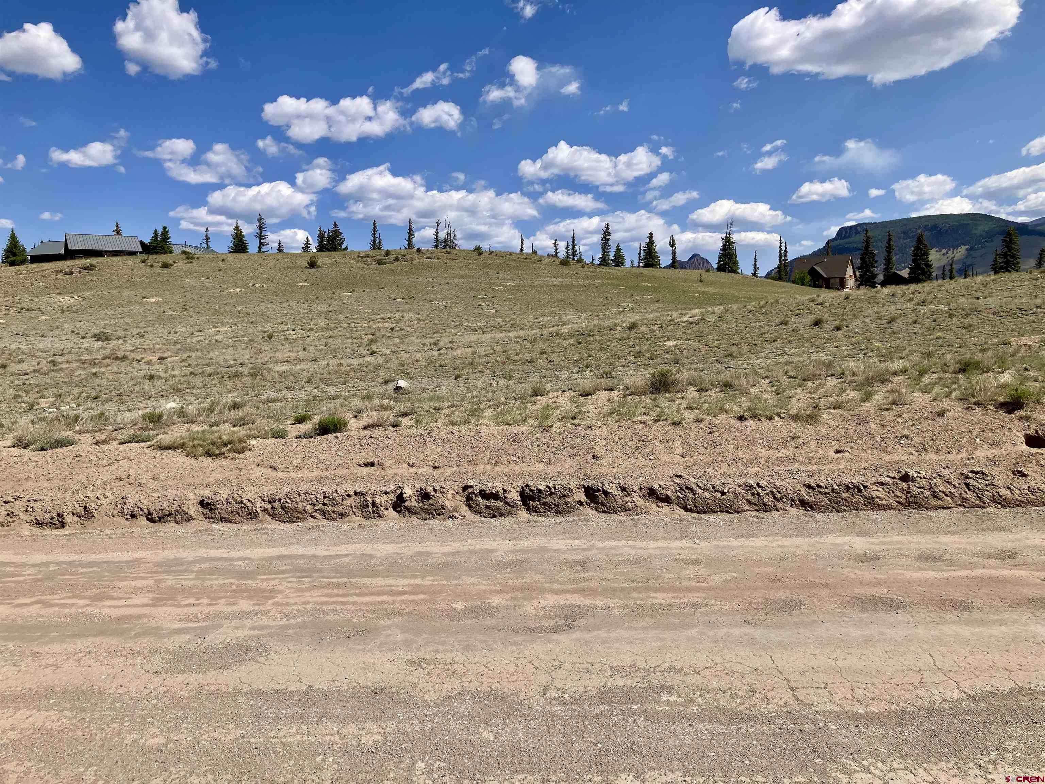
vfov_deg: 49.7
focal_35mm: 28
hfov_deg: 63.4
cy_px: 392
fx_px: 845
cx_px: 522
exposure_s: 1/3247
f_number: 1.8
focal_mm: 3.99
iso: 32
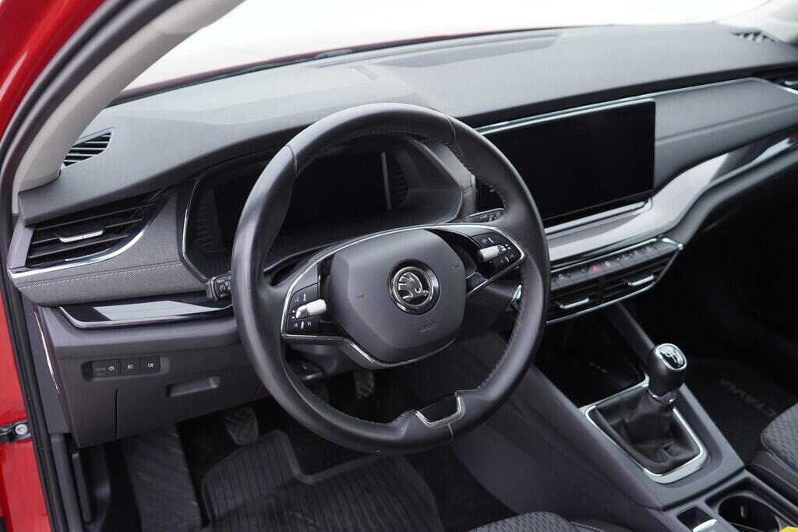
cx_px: 399
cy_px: 266
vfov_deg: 36.9
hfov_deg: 53.1
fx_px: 798
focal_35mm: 36
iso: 200
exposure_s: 1/40
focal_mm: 24
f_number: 2.8
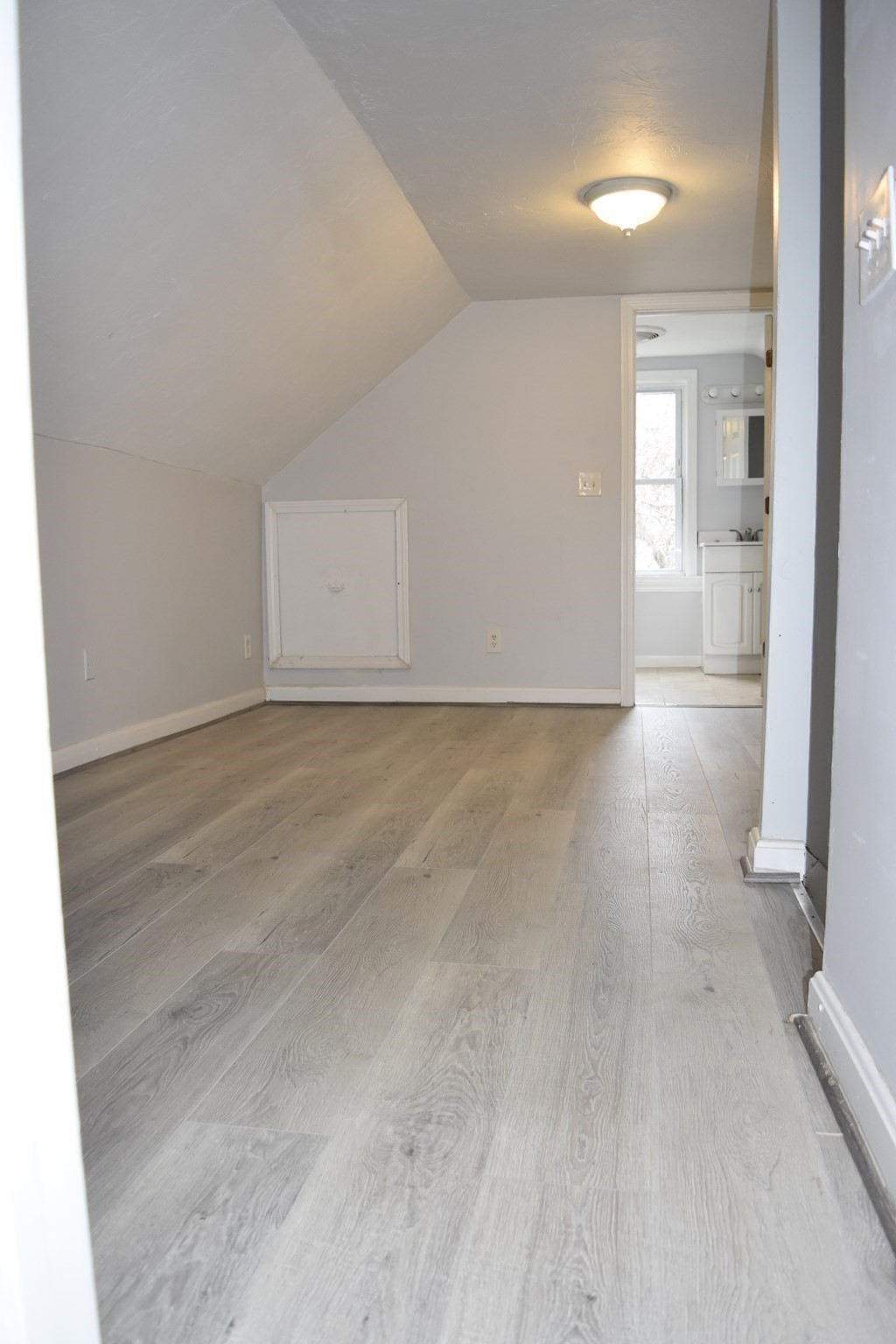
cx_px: 448
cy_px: 672
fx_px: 1008
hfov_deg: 47.9
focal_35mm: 27
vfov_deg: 67.4
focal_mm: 18
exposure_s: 1/80
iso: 800
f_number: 4.5
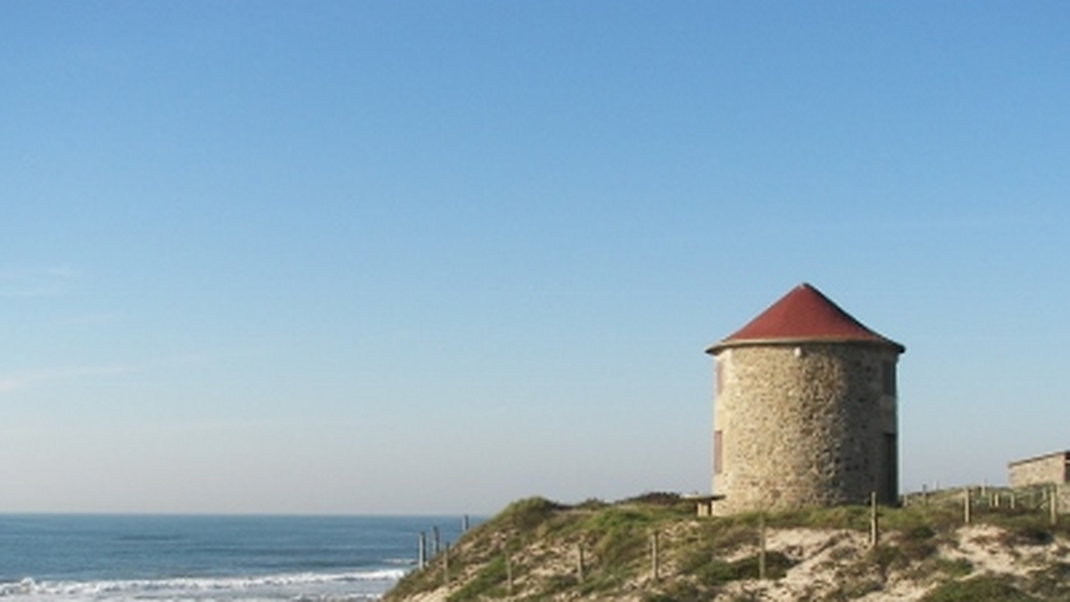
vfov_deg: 21.8
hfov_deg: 38.4
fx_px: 1532
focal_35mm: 54
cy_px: 512
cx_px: 621
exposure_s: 1/500
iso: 50
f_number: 4
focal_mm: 6
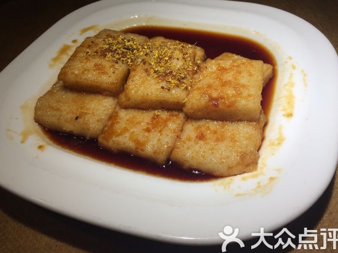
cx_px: 164
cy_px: 123
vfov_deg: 42.9
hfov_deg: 55.4
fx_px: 322
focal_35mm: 33
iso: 32
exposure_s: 1/127
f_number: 2.2
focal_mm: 4.15
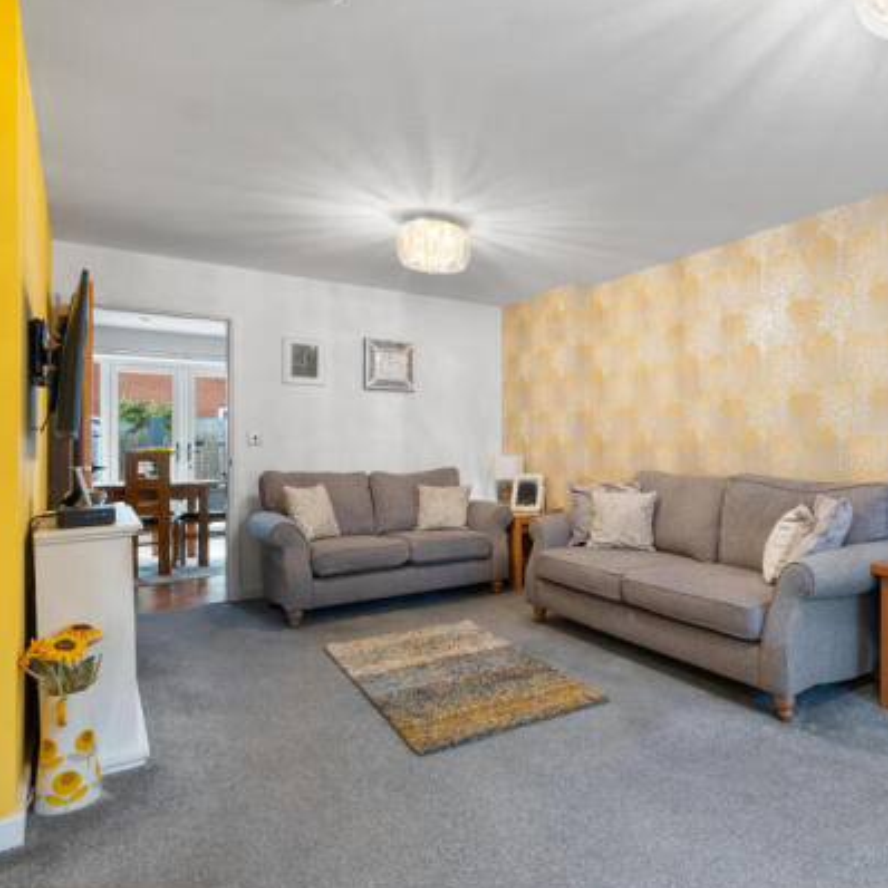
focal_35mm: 21
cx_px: 656
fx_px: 609
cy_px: 476
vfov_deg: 72.0
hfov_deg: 67.9
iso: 160
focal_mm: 10
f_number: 8
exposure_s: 6
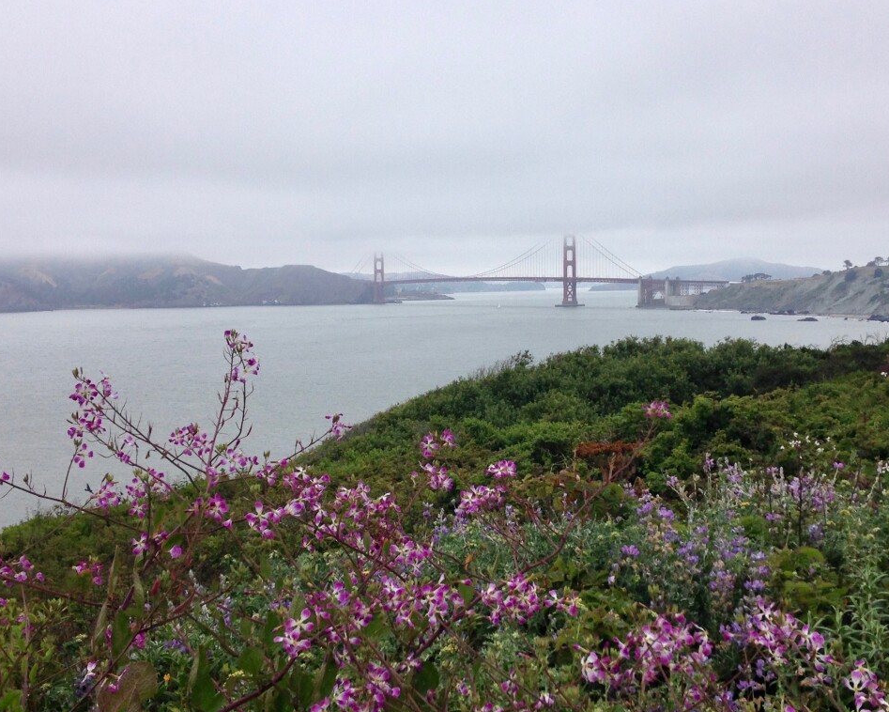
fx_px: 1342
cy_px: 316
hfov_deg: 36.6
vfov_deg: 29.7
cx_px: 519
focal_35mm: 51
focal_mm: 4.12
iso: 50
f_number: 2.4
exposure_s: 1/968
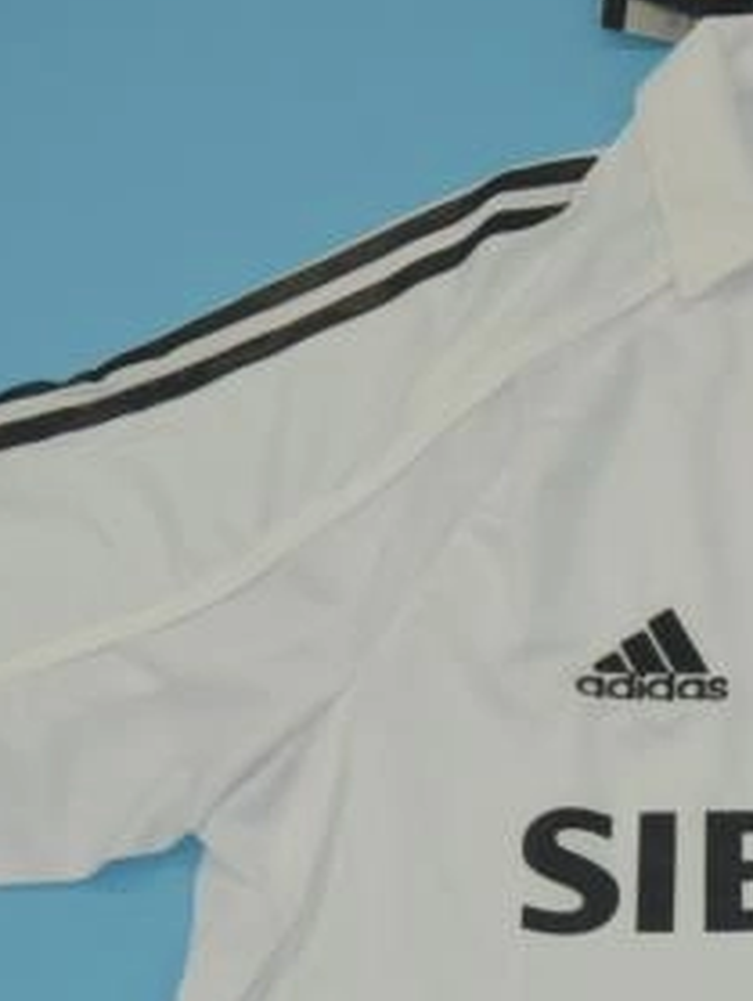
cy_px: 1095
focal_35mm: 112
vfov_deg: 17.0
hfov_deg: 12.9
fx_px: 3243
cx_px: 919
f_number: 5.6
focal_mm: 20
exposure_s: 1/200
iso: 200
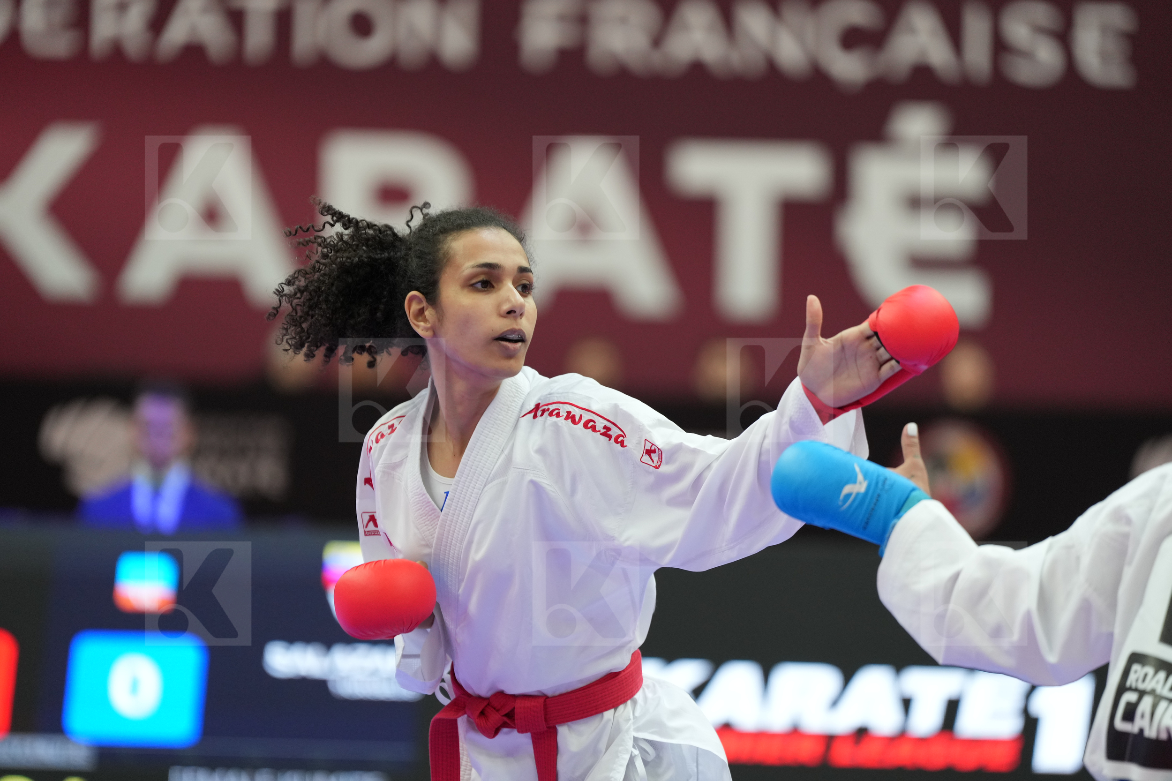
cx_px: 586
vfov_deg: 6.9
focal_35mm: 200
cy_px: 390
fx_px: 6510
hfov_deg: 10.3
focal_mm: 200
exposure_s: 1/1000
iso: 2000
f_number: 2.8
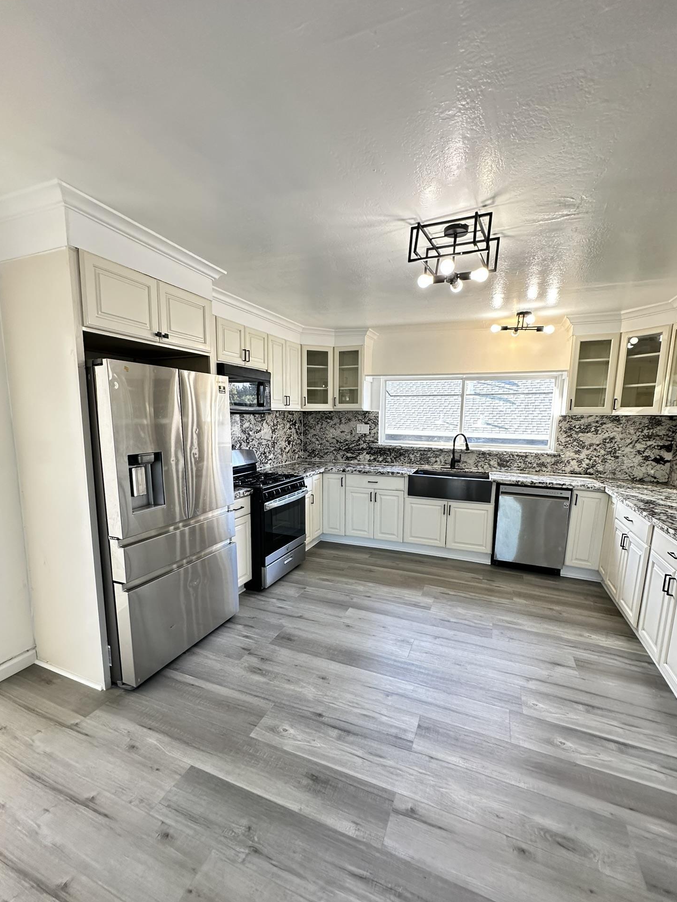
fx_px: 391
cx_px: 330
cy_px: 471
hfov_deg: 81.8
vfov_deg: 98.1
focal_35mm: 15
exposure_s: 1/120
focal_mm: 2.22
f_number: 2.2
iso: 160
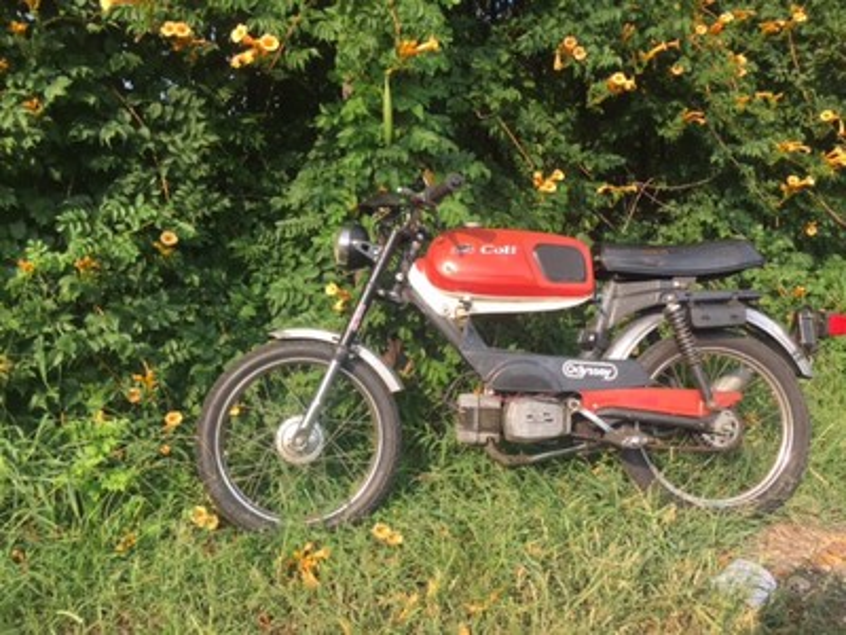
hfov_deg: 61.7
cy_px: 318
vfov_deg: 48.2
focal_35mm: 29
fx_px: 709
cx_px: 423
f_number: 2.2
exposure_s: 1/408
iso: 32
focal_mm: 4.15
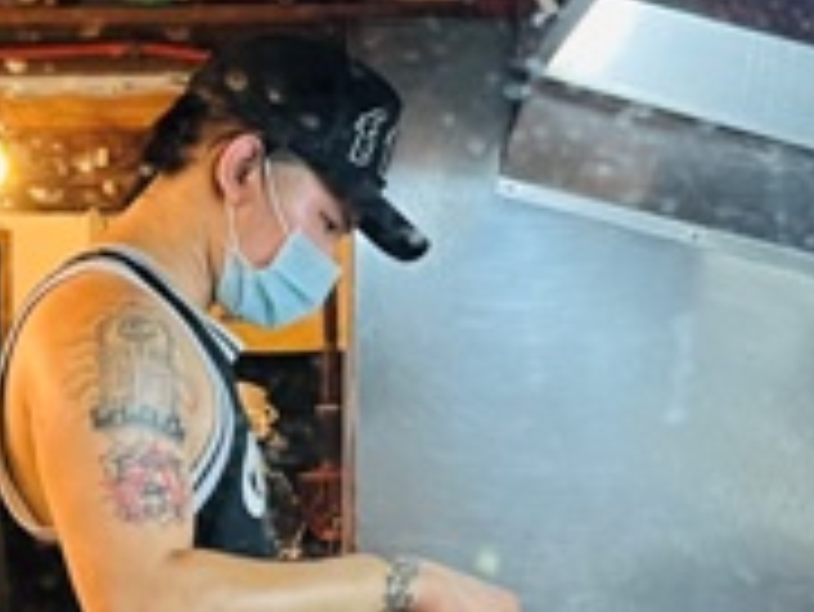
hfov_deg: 17.0
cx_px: 243
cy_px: 342
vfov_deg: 12.9
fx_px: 2706
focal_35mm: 115
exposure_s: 1/60
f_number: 1.5
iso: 200
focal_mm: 5.7
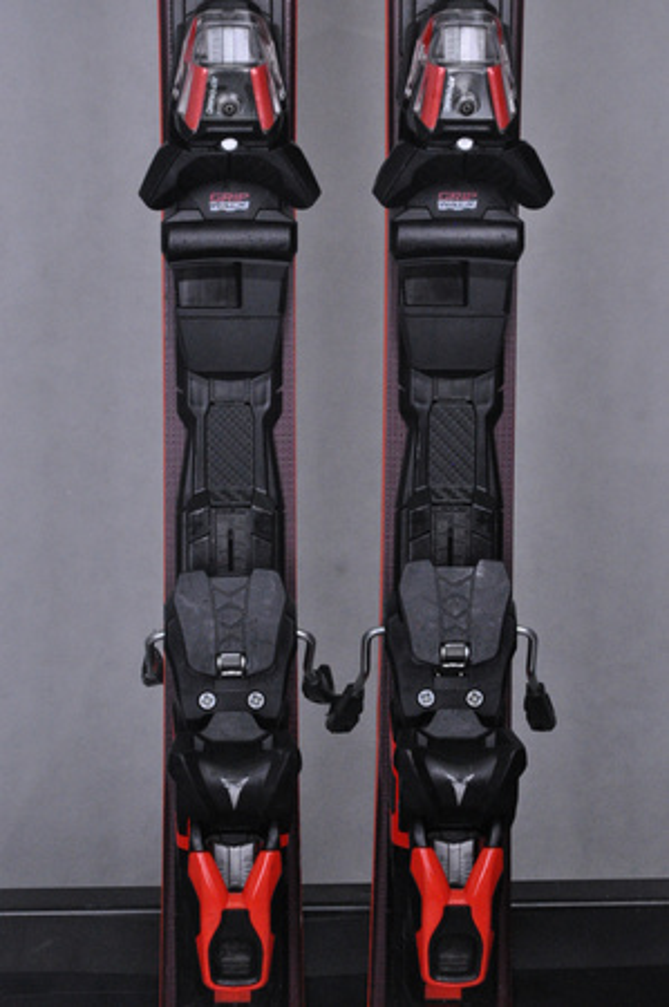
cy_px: 504
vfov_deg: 19.5
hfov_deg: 13.0
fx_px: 2933
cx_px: 334
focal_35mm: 105
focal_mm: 70
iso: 3200
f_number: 9.5
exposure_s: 1/125
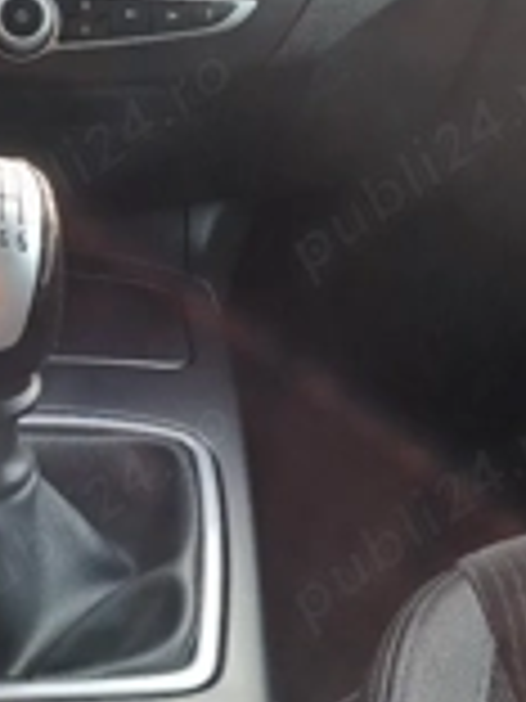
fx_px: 1297
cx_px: 175
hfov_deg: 22.8
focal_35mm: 64
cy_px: 216
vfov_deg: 30.0
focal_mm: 4.65
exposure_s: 1/147
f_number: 1.8
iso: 32
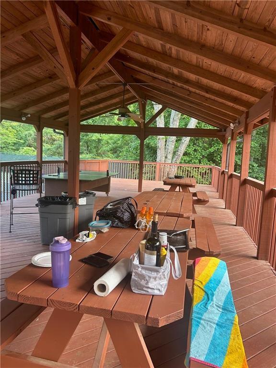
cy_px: 184
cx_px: 138
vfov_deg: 67.3
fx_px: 276
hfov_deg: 53.1
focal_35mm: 26
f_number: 1.5
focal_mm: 5.7
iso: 125
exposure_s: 1/121
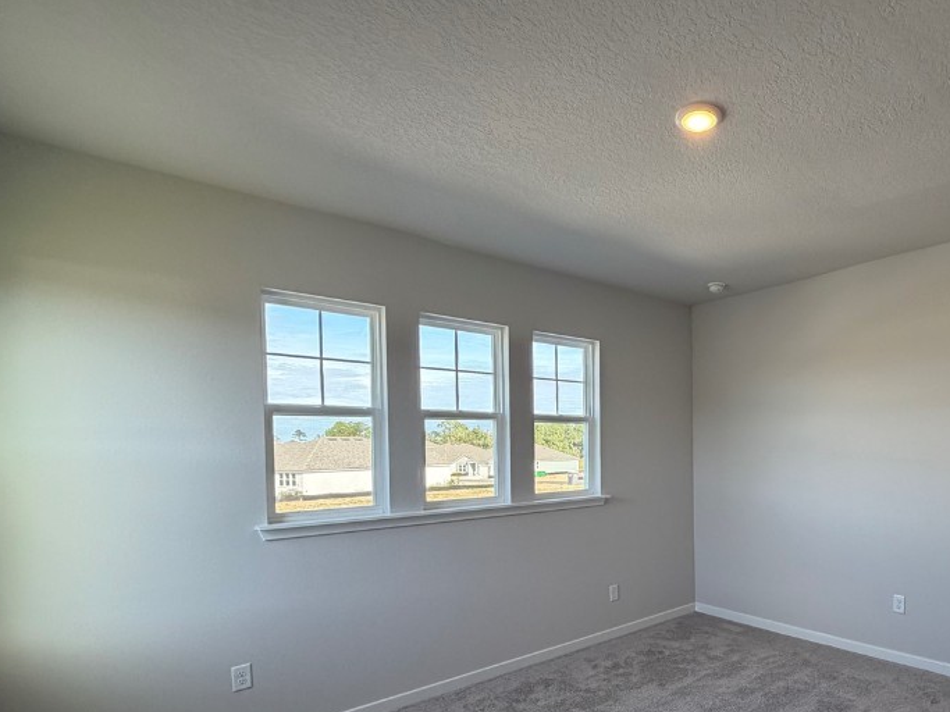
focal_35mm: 21
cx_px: 675
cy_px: 460
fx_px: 576
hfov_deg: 75.0
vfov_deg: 62.2
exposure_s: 1/120
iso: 100
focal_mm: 2.22
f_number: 2.2
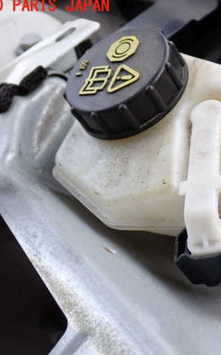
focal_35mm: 59
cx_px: 204
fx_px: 569
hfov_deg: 21.4
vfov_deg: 34.6
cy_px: 177
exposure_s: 1/125
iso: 100
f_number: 2.8
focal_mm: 7.31
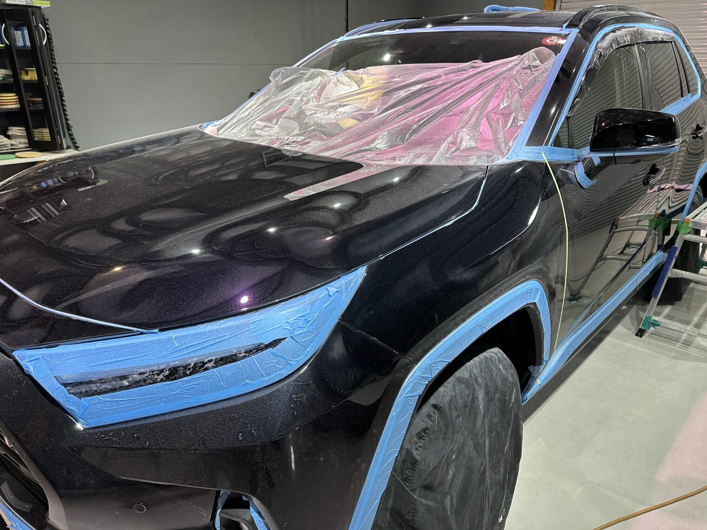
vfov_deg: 56.8
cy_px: 265
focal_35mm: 24
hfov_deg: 71.6
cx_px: 354
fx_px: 490
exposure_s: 1/120
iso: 200
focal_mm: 6.86
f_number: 1.78
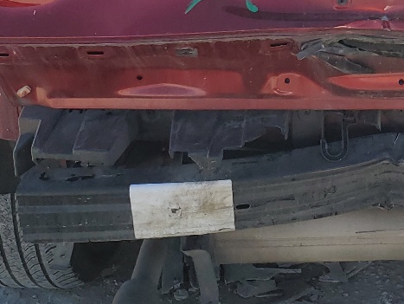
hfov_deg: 21.3
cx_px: 401
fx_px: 1040
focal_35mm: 89
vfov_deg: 15.7
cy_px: -97
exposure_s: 1/2000
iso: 50
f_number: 1.5
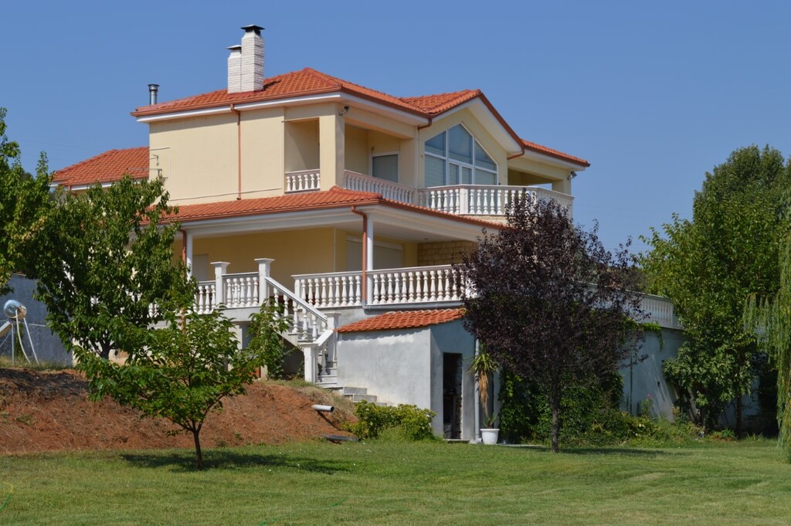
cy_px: 263
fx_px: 1811
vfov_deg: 16.5
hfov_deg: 24.6
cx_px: 396
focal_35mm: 82
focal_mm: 55
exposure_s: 1/320
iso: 100
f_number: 9
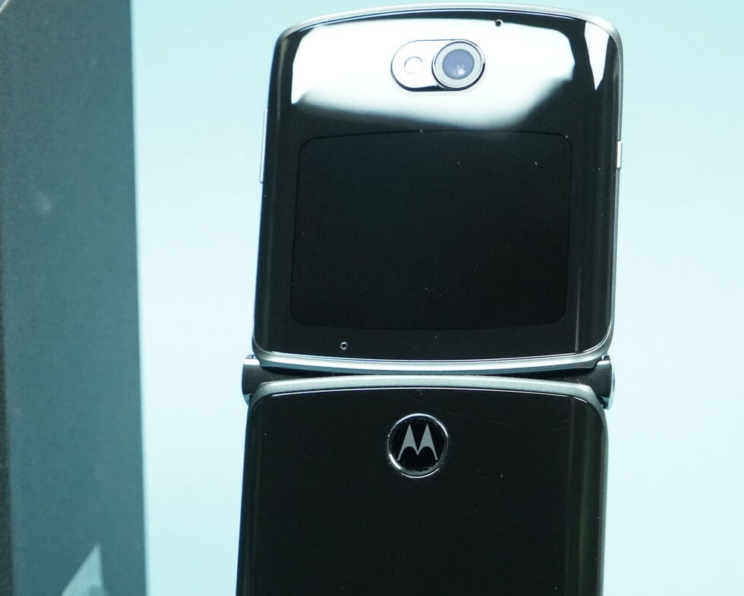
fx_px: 2818
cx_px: 196
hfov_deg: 15.0
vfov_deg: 12.0
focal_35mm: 128
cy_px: 394
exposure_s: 1/320
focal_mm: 70
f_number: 7.1
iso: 8000
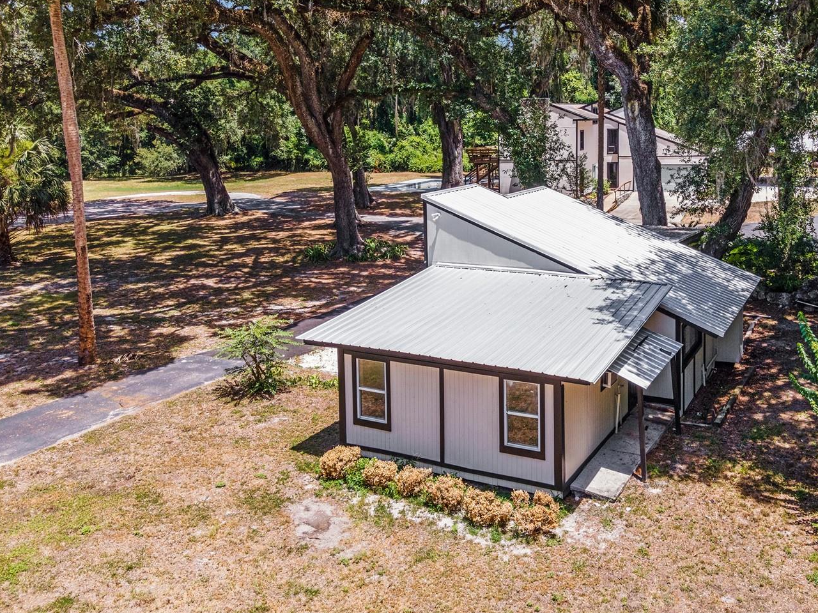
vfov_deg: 46.7
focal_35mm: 30
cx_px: 508
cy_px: 265
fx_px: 709
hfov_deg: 59.2
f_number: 2.8
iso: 100
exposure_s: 1/20
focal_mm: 4.5
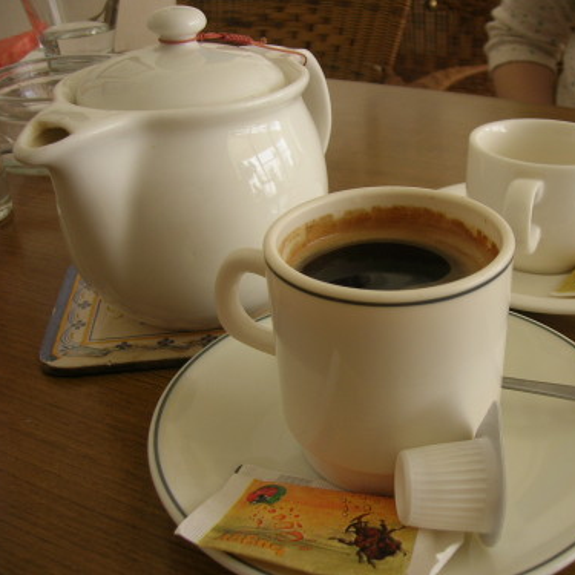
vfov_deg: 40.9
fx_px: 771
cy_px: 293
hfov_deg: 40.5
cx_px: 376
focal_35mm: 41
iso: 50
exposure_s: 1/22.7
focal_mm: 5.7
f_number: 2.9
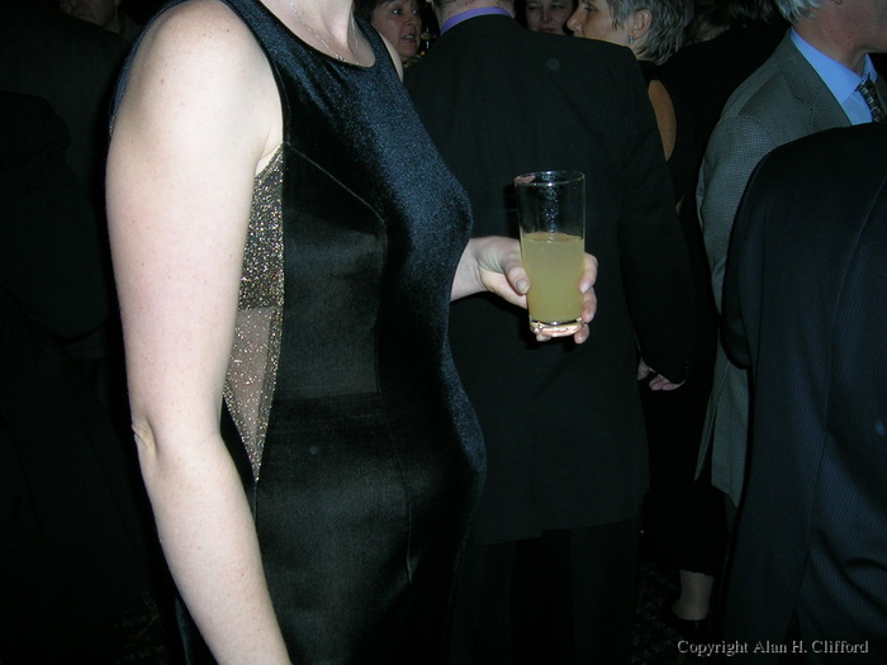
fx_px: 897
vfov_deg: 40.7
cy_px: 332
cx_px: 444
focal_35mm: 35
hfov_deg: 52.6
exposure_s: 1/60
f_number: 2.8
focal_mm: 5.4
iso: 50
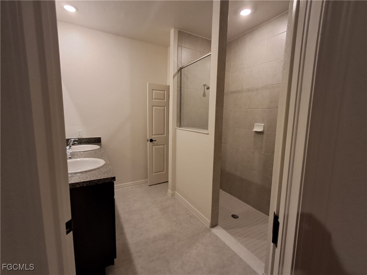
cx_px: 184
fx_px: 170
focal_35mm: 16
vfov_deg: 78.1
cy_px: 138
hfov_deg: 94.5
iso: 160
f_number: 2.2
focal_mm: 1.64
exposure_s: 1/40
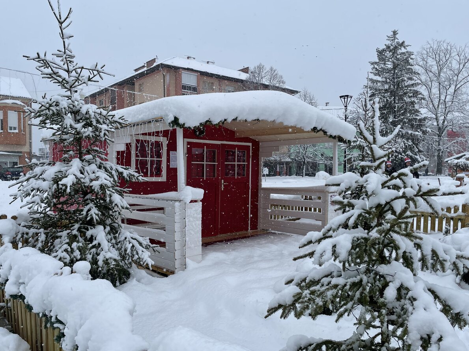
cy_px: 188
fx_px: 379
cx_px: 227
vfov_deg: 49.7
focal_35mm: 28
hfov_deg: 63.4
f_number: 1.6
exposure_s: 1/1033
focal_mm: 4.2
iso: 32
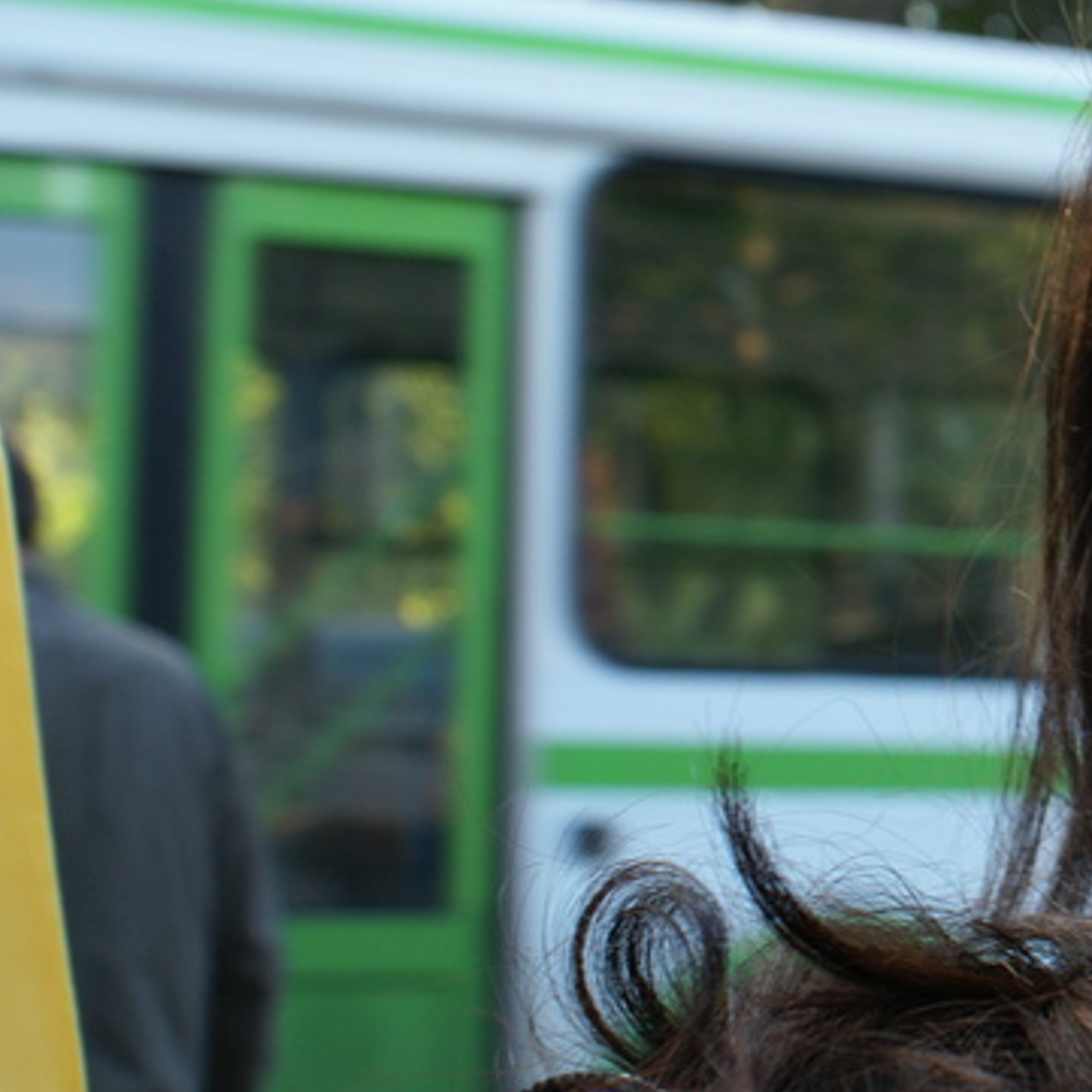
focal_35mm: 94
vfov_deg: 18.5
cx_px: 1528
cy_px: 484
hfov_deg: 17.1
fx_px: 3355
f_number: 5.6
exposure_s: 1/50
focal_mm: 26
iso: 100
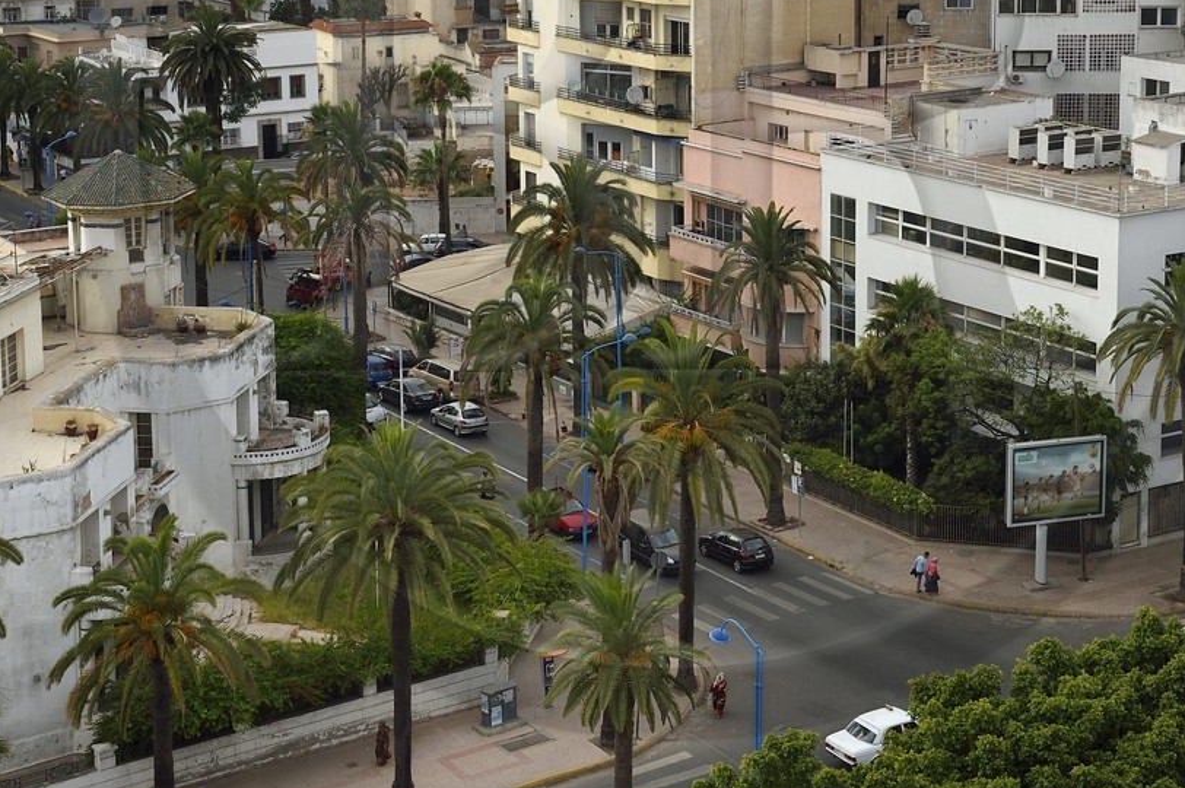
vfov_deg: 19.5
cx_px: 674
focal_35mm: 69
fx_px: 2269
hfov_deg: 29.2
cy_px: 133
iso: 200
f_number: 10
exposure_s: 1/200
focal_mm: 35
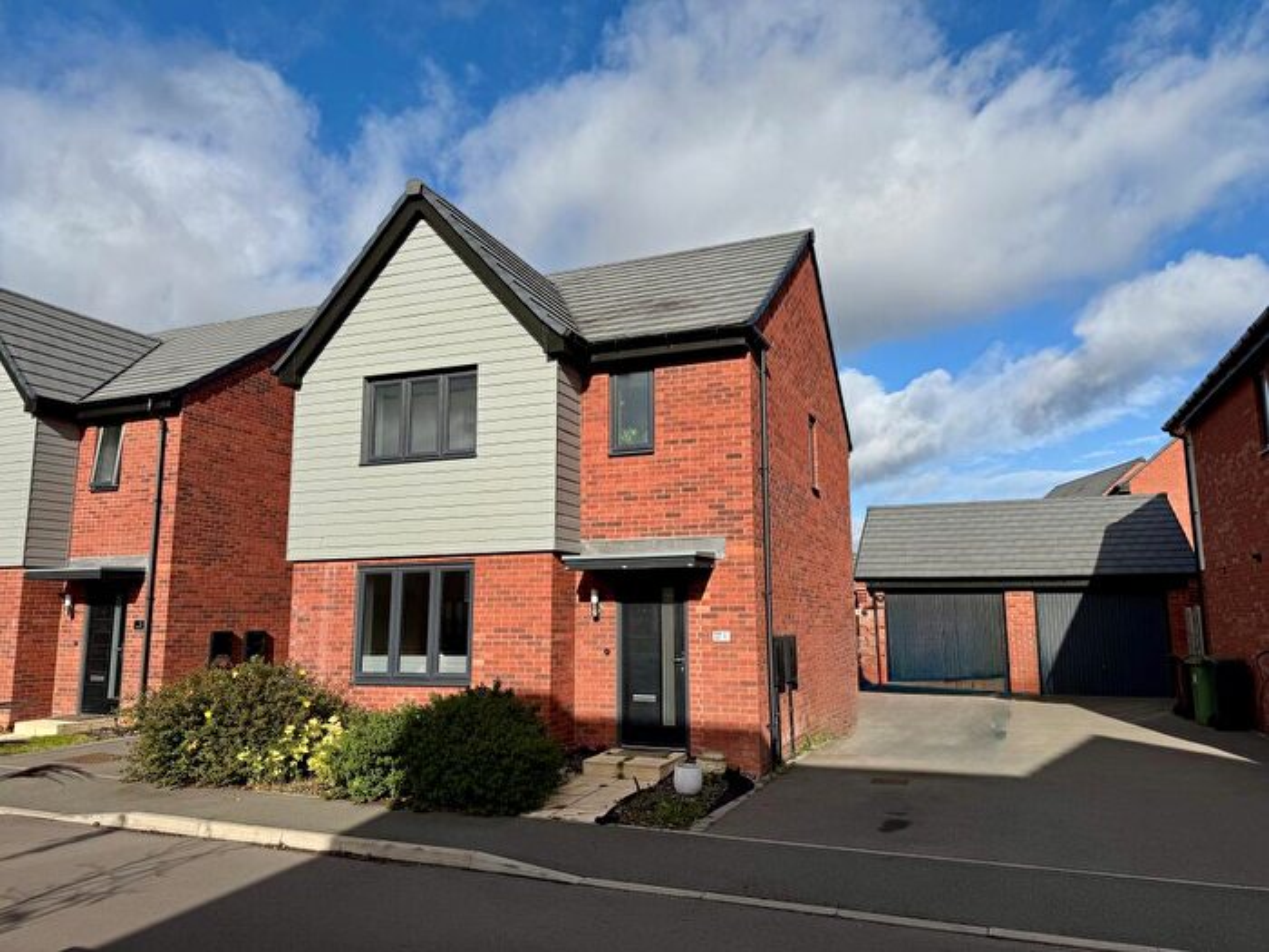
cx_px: 634
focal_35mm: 24
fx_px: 880
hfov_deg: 71.6
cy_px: 476
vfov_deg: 56.8
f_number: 1.78
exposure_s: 1/6410
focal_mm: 6.76
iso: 80
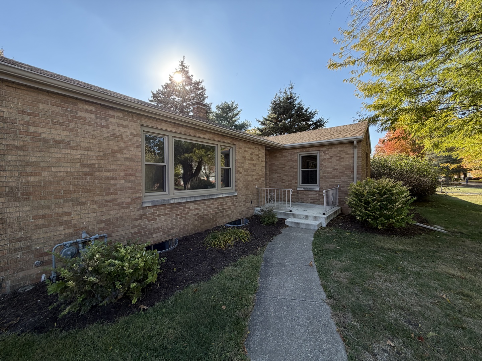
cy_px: 180
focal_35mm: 14
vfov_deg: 85.7
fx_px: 195
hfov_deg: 102.1
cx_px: 241
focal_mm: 2.22
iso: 50
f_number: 2.2
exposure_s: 1/502
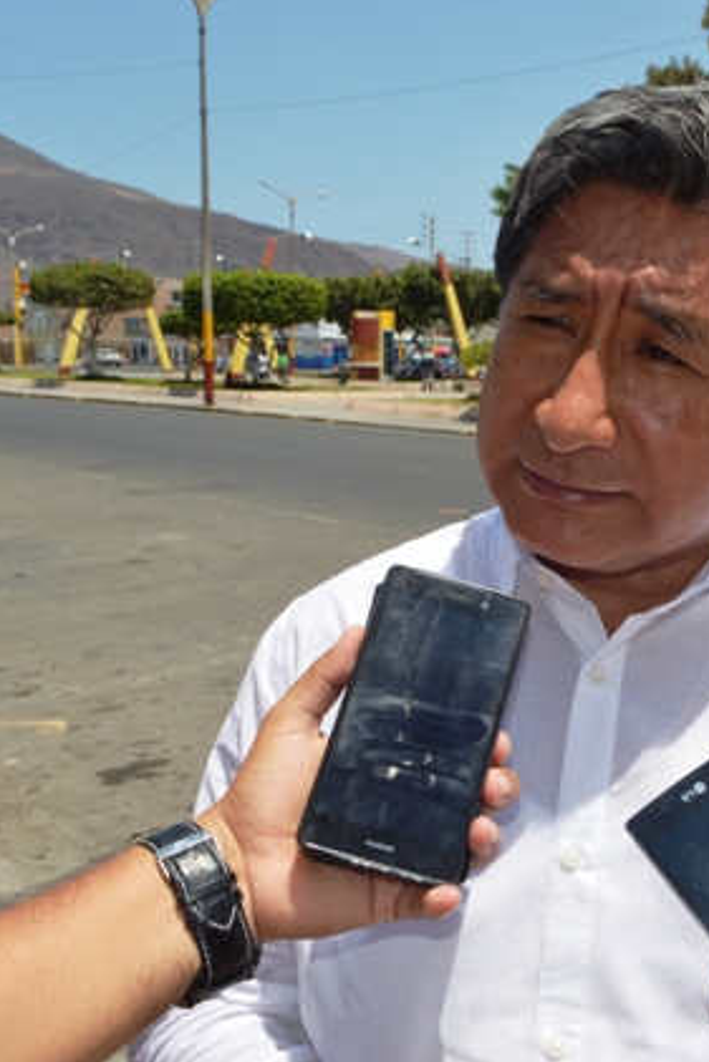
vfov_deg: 47.4
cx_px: 580
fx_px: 1210
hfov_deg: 31.7
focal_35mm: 41
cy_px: 532
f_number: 11
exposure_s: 1/200
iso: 100
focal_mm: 18
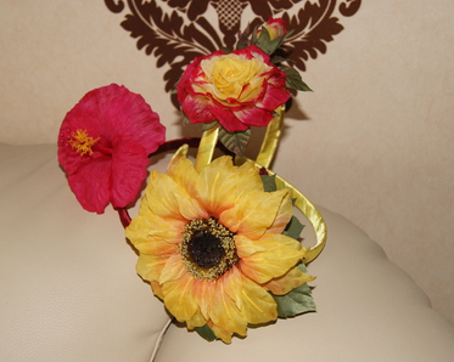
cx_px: 219
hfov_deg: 31.7
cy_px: 182
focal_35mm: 60
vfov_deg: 25.5
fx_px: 800
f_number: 5.6
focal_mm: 35
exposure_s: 1/60
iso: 400
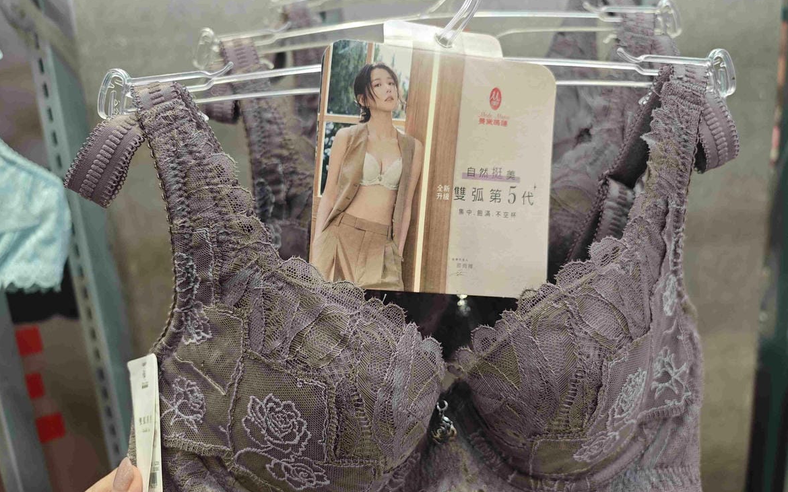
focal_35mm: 25
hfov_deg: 72.6
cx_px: 392
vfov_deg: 49.3
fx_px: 537
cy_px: 256
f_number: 2
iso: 250
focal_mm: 8.72
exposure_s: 1/120
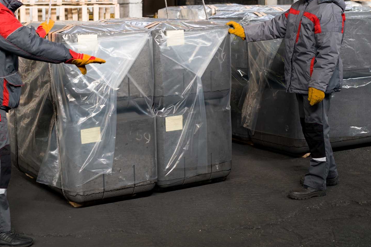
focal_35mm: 70
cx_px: 158
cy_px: 95
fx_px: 721
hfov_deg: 28.8
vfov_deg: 19.4
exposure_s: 1/200
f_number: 4
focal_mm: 50
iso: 500
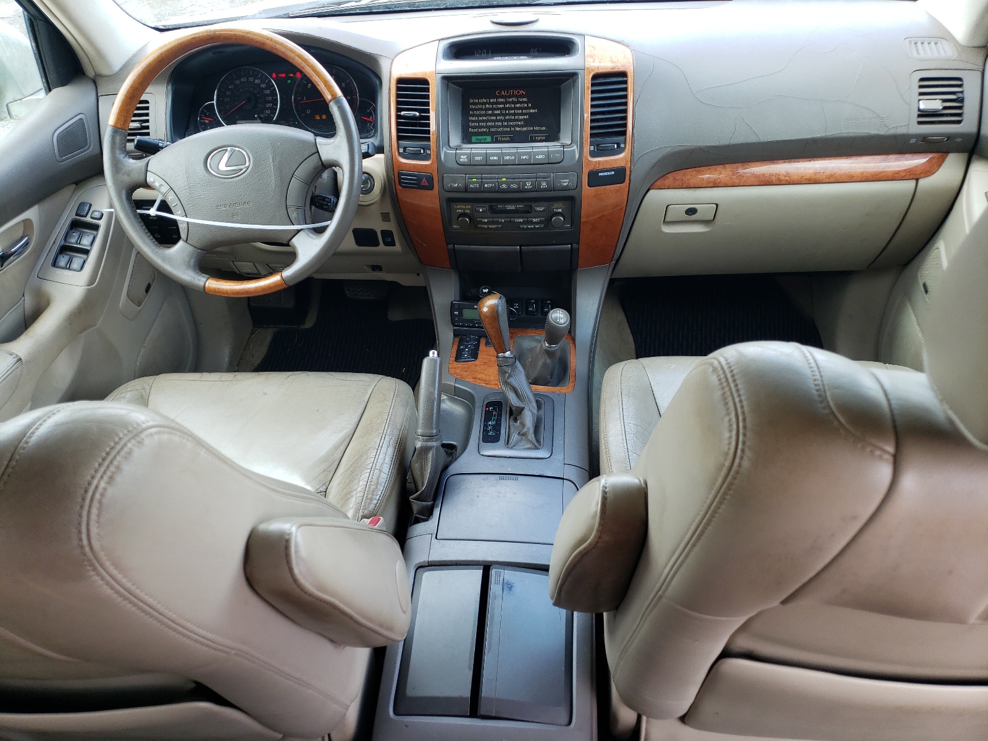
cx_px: 494
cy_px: 370
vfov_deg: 53.1
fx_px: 742
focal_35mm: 26
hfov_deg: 67.3
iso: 50
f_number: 1.5
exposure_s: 1/156
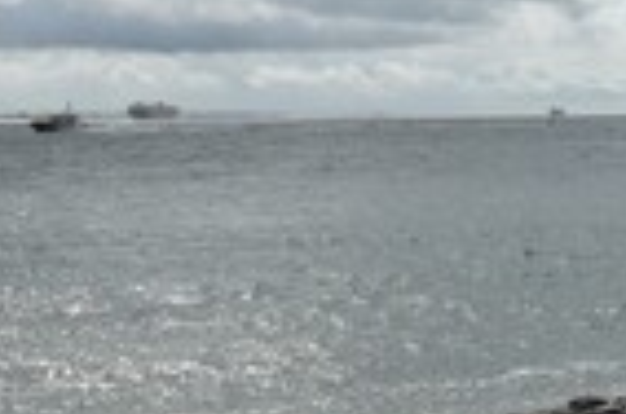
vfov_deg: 12.7
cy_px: -112
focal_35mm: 104
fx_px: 1804
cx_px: 833
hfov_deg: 18.2
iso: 100
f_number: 16
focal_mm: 32
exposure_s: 1/200
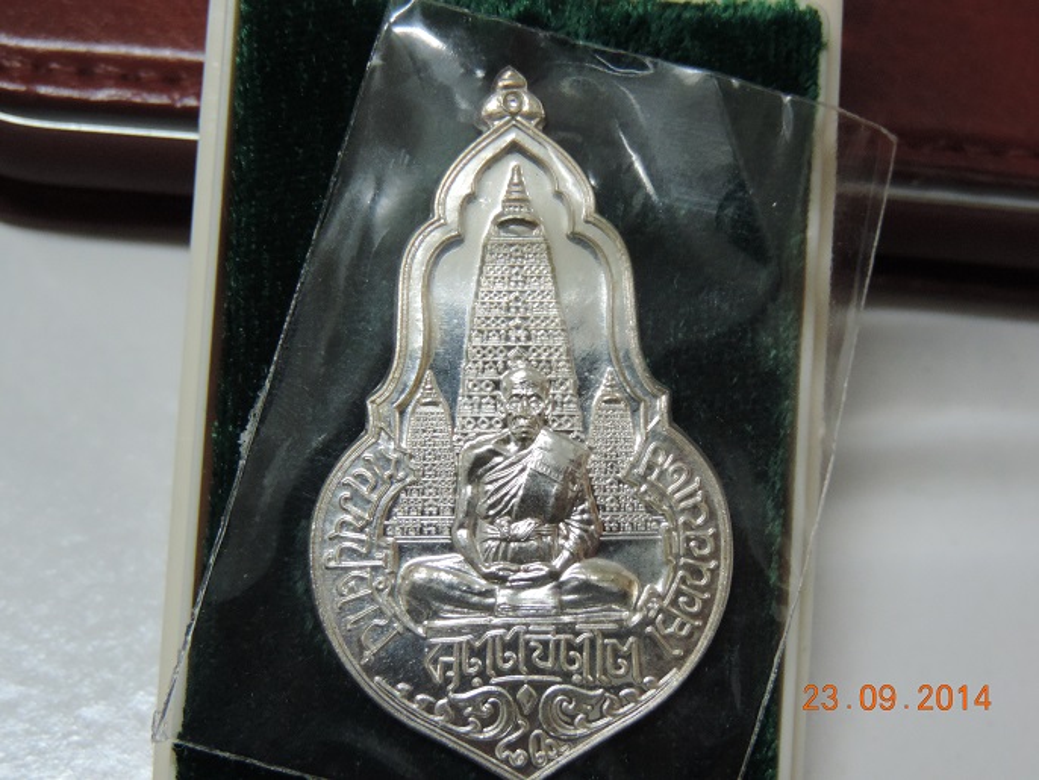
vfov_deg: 19.7
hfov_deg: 26.0
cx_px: 520
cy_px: 390
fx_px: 2252
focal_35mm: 75
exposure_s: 1/25
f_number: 3.9
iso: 720
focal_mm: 13.3
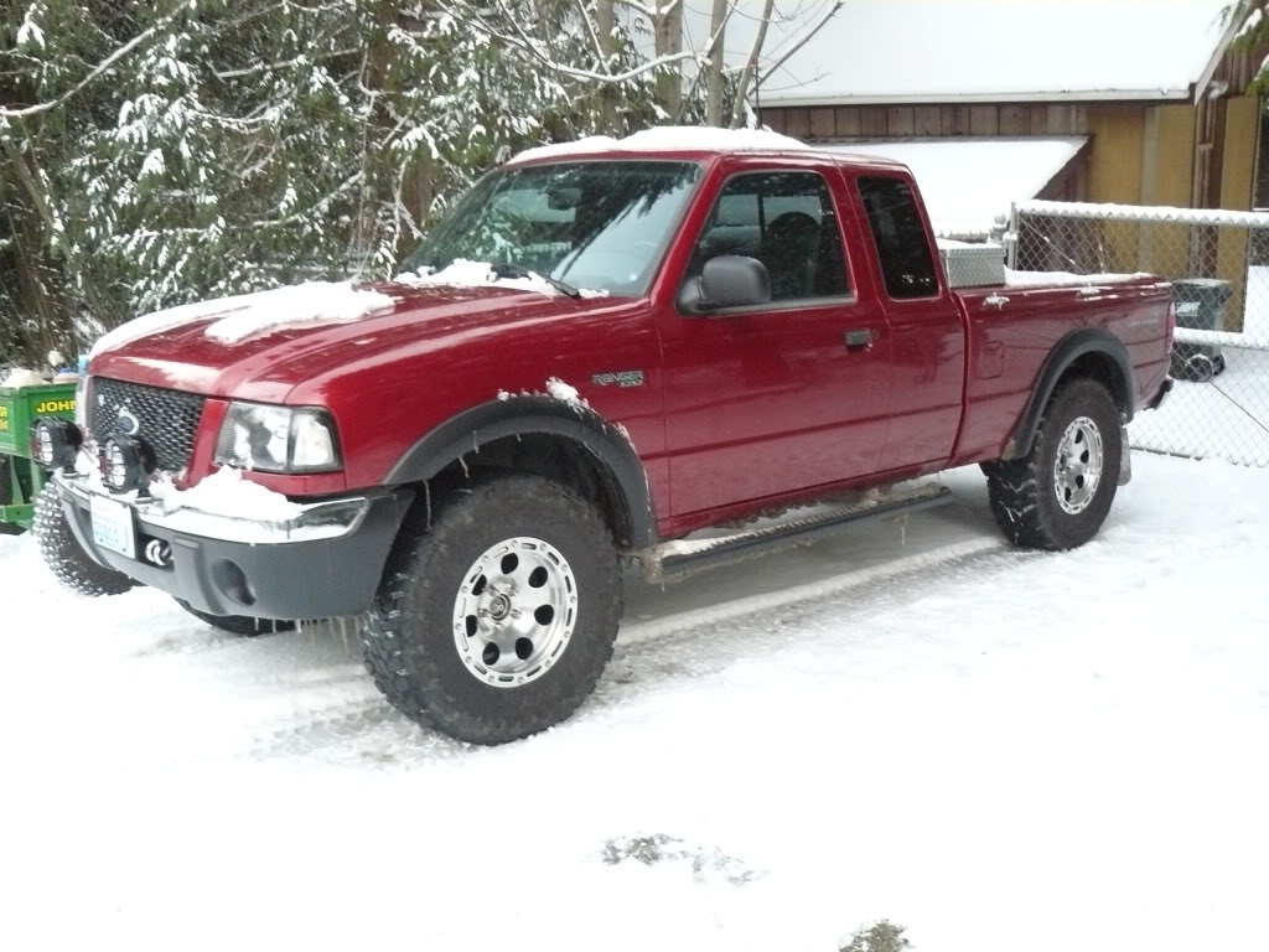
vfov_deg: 39.7
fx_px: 1320
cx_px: 634
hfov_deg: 51.4
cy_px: 476
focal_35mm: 36
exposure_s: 1/25
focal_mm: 6
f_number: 3.2
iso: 400
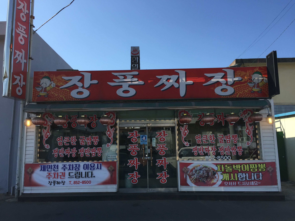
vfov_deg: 48.2
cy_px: 110
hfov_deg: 61.7
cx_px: 148
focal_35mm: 29
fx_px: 247
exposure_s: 1/1522
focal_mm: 4.15
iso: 32
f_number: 2.2
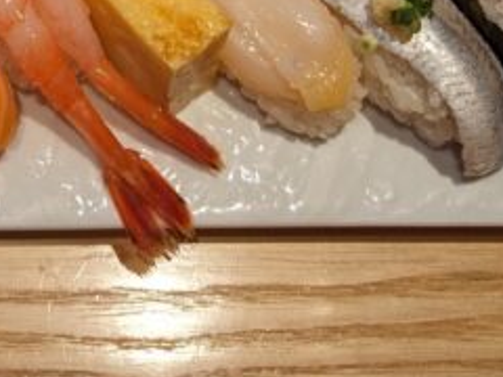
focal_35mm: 75
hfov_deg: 25.0
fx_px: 1090
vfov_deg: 17.6
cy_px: -186
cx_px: 22
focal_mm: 6.81
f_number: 1.85
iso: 43
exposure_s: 1/50
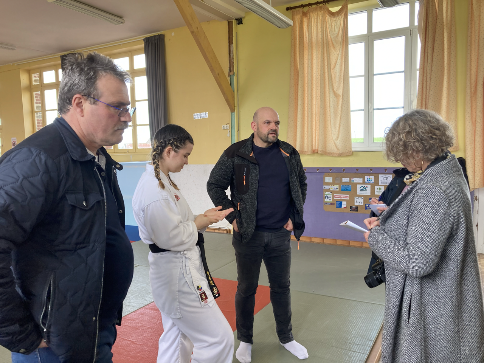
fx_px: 391
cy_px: 182
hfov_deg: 63.4
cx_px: 242
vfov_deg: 49.7
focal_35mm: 28
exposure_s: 1/121
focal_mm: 3.99
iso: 40
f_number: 1.8
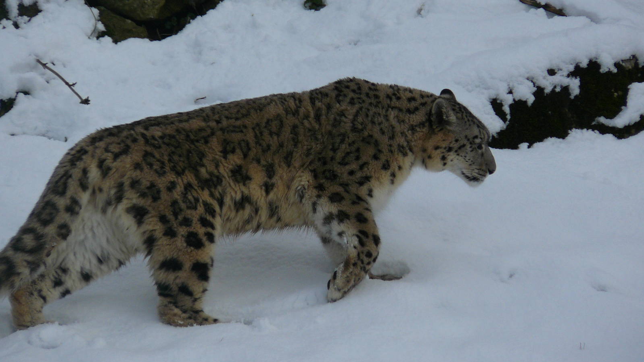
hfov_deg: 4.9
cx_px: 322
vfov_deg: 2.8
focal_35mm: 437
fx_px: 7463
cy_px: 139
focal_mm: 66.7
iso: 100
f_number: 4.5
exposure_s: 1/800
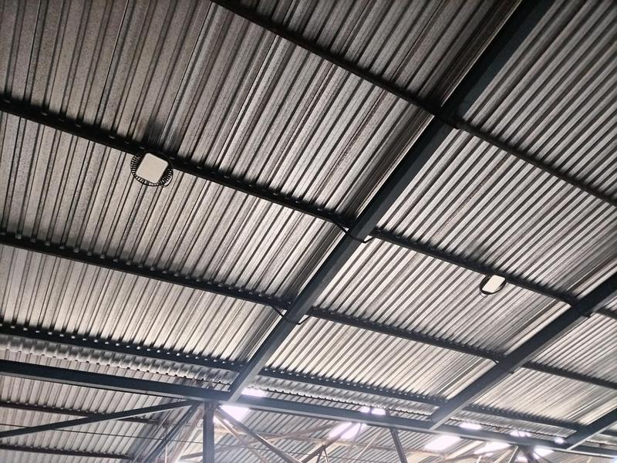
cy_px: 232
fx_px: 463
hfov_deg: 67.3
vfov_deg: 53.1
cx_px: 308
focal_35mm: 26
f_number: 1.8
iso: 7639
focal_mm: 4.7
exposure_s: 1/100
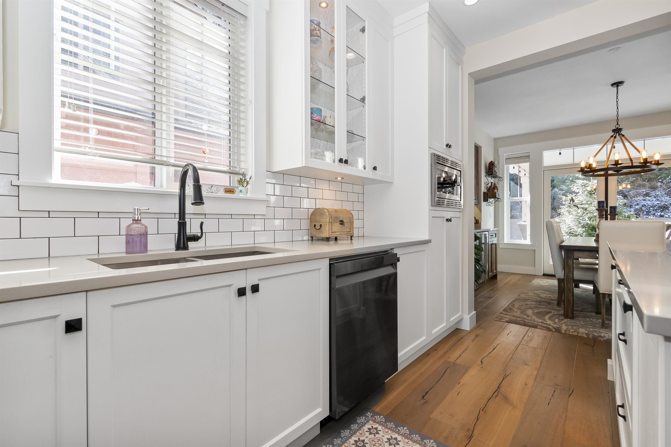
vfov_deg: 77.3
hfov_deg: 100.4
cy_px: 224
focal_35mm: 15
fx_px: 280
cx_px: 336
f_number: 9
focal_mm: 10
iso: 250
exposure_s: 1/100
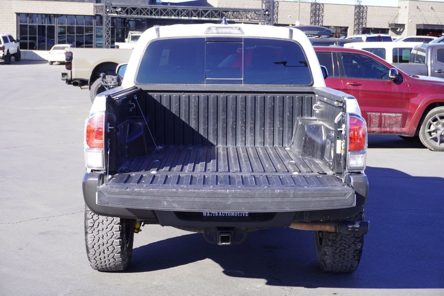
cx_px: 222
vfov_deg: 21.6
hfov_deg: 31.9
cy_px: 148
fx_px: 777
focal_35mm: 63
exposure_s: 1/100
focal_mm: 42
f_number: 7.1
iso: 100
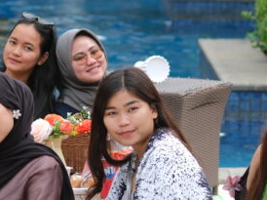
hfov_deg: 6.6
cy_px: 70
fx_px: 2327
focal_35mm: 302
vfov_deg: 4.9
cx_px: 60
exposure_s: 1/1000
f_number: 2.5
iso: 250
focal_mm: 56
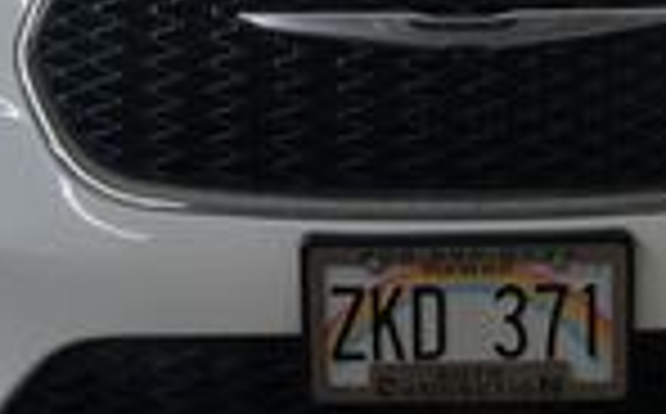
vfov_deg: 14.2
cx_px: 446
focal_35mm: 91
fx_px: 1649
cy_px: 54
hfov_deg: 22.7
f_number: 4
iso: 200
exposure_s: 1/40
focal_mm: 22
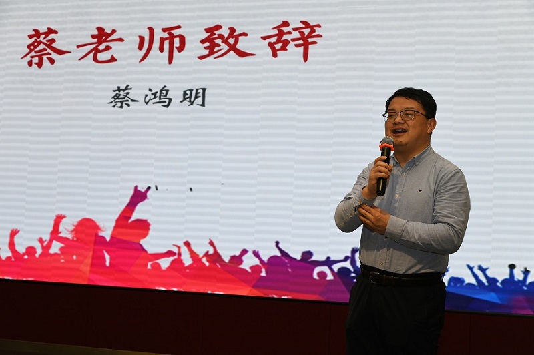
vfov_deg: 24.6
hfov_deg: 36.3
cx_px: 267
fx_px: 815
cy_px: 178
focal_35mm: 55
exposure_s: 1/500
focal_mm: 55
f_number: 6.3
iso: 1250
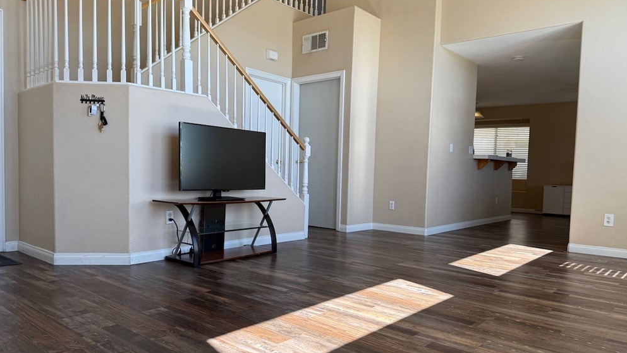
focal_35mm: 27
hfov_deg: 69.9
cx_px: 312
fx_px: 449
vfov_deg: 42.9
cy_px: 189
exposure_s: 1/416
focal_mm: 6.76
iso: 80
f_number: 1.78
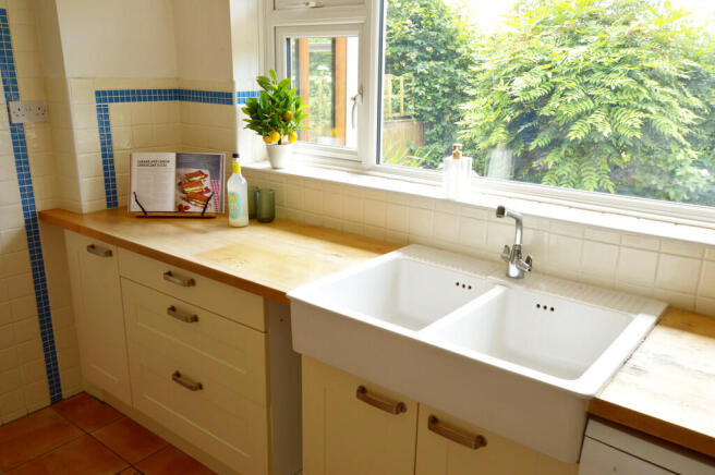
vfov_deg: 43.5
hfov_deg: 62.0
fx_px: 595
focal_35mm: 30
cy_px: 238
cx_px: 358
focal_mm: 20
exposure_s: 1/40
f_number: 8
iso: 200
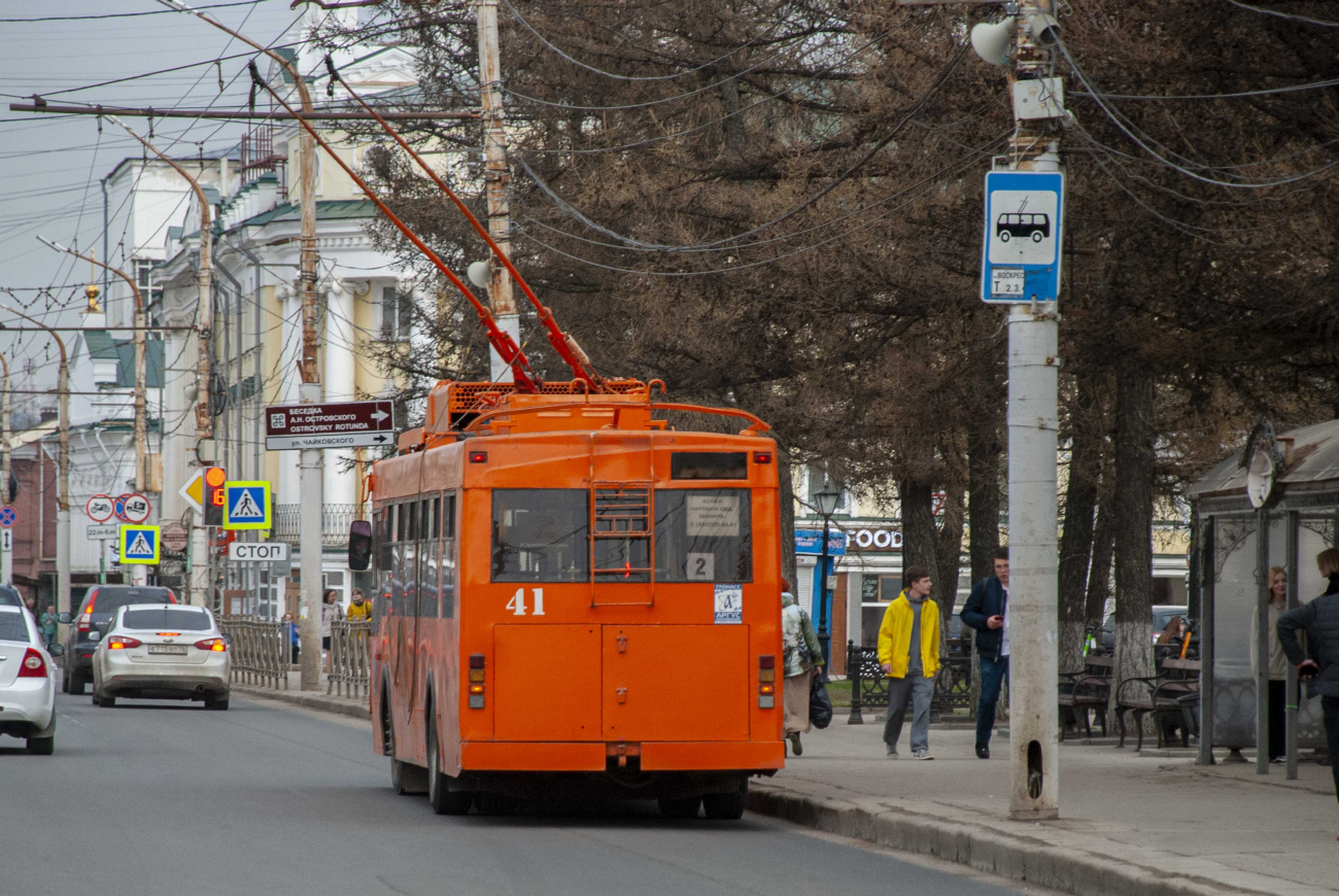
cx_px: 670
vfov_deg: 7.3
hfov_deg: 11.0
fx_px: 6982
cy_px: 448
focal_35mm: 188
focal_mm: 125
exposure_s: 1/180
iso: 250
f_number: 5.6
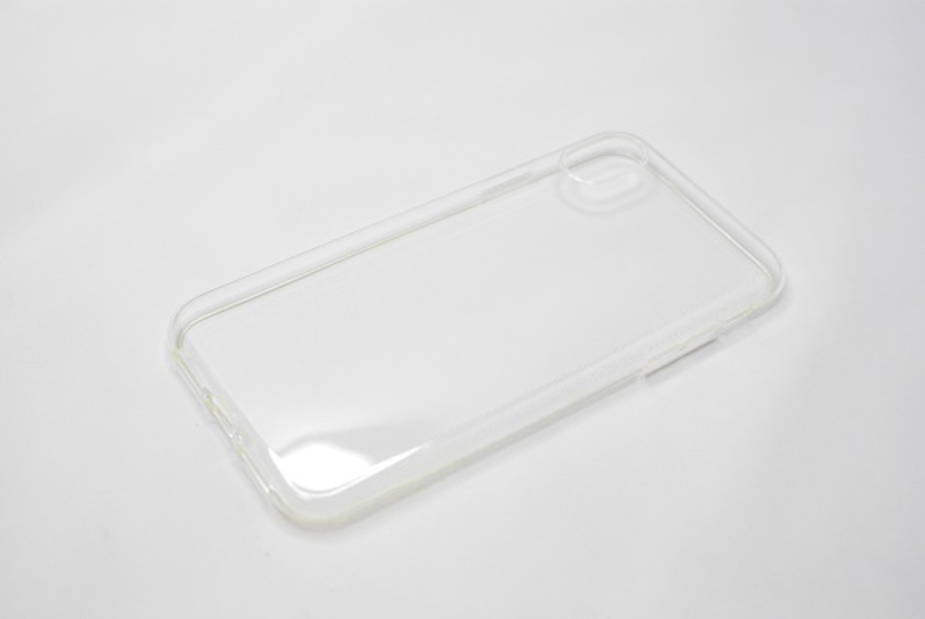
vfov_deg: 29.9
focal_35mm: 45
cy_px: 310
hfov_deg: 43.6
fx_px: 1158
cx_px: 462
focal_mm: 30
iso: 1600
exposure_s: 1/320
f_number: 5
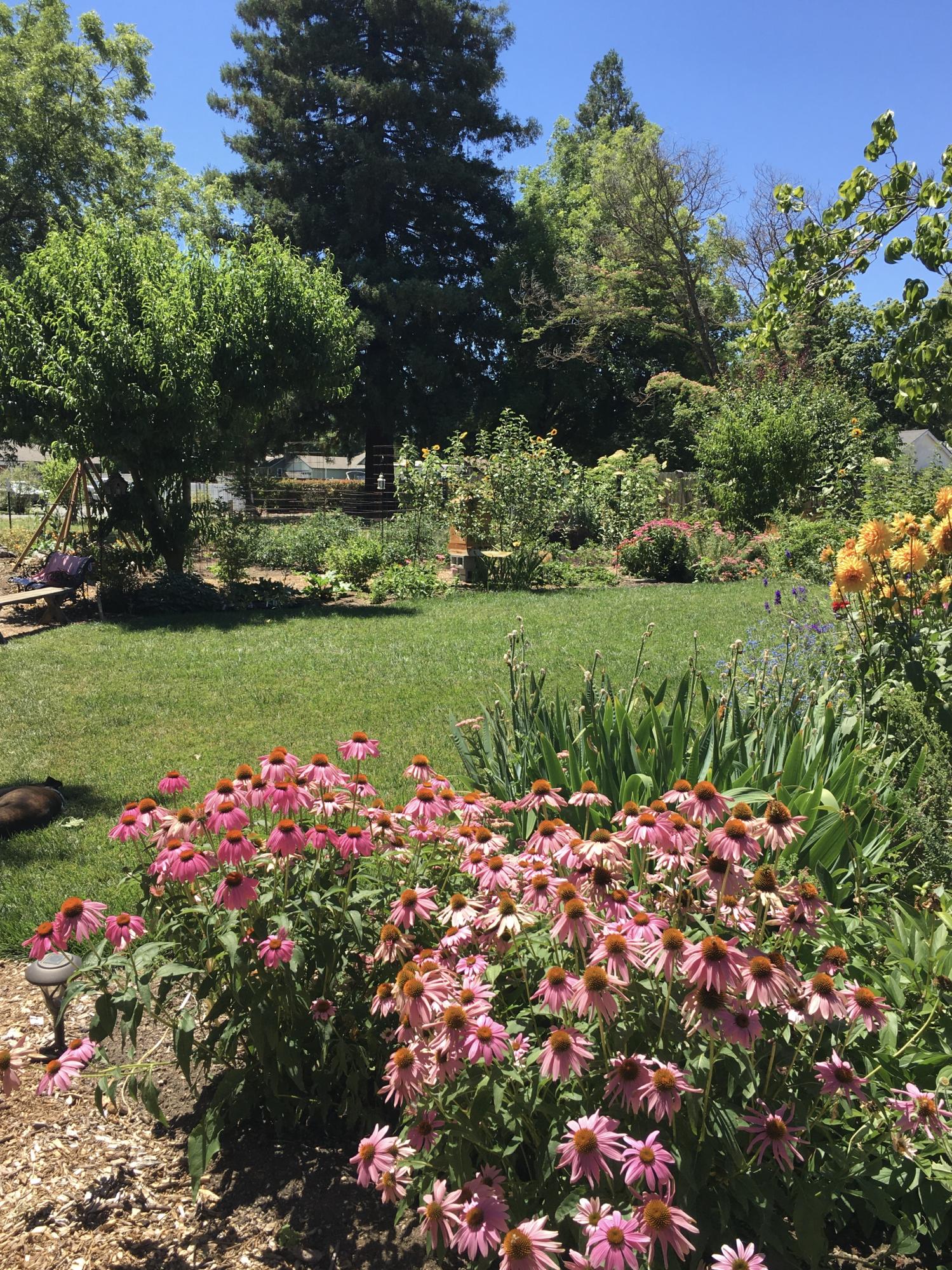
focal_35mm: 29
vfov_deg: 61.7
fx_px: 1064
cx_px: 476
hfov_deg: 48.2
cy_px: 635
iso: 25
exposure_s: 1/793
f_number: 2.2
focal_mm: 4.15
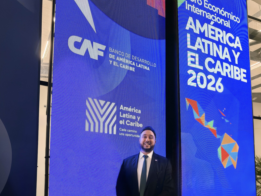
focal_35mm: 30
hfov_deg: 59.9
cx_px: 142
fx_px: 226
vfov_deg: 46.6
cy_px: 114
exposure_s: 1/120
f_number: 1.78
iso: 250
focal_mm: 6.76
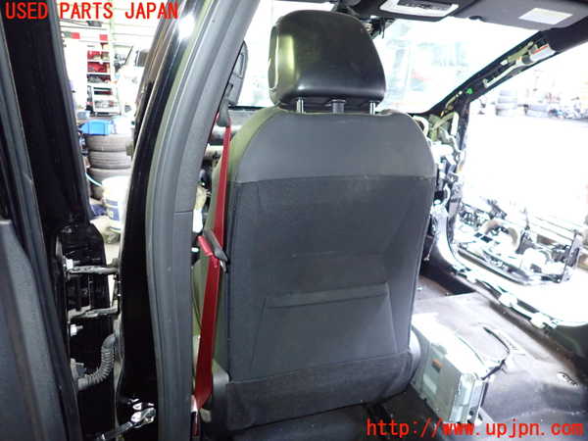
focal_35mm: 25
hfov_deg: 69.4
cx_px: 294
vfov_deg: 54.9
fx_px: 425
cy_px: 220
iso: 800
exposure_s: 1/30
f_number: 2
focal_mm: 4.5
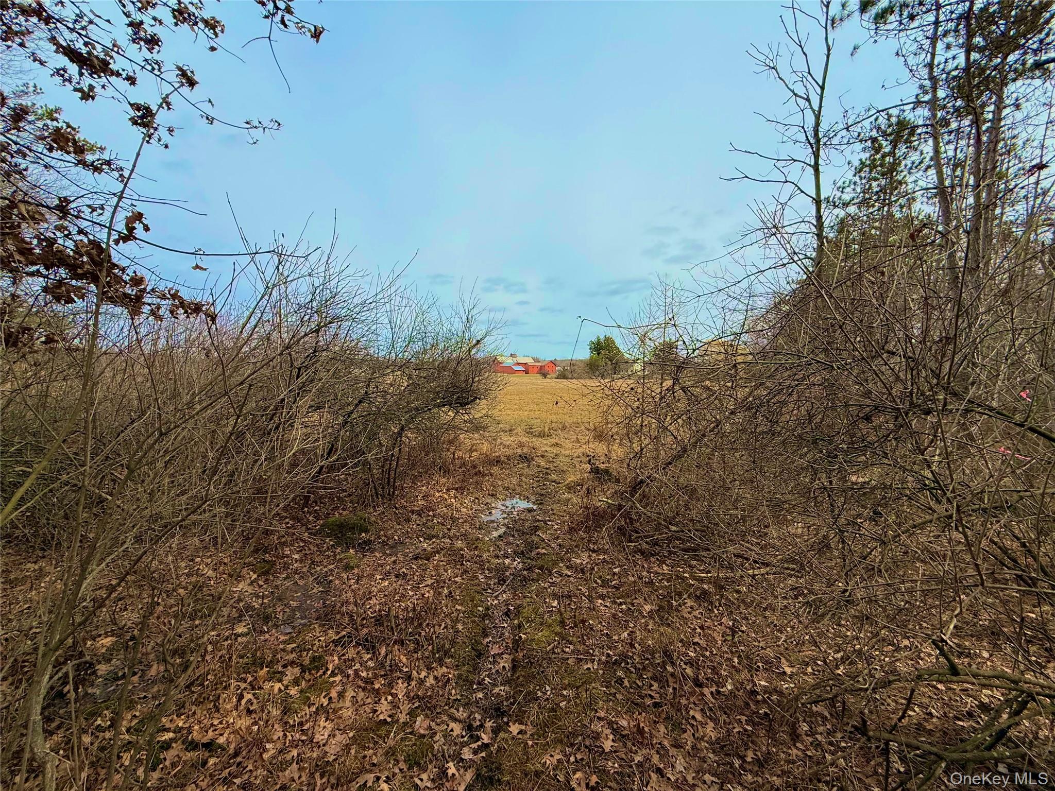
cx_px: 528
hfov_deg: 102.1
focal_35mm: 14
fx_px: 427
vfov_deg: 85.7
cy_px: 396
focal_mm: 2.22
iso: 50
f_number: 2.2
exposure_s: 1/2611
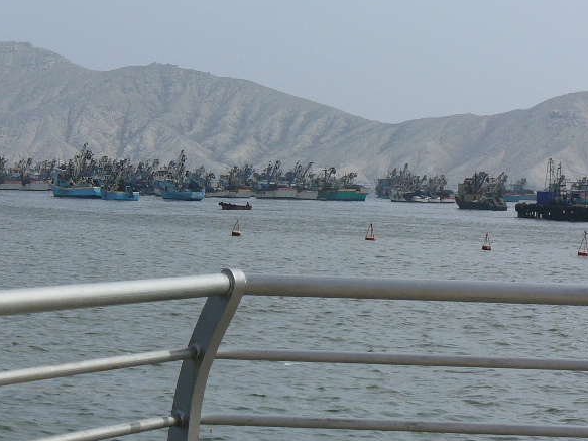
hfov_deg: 13.1
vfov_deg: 9.8
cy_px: 180
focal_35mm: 151
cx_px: 189
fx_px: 2564
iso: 80
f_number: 6.8
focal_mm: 14.5
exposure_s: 1/400
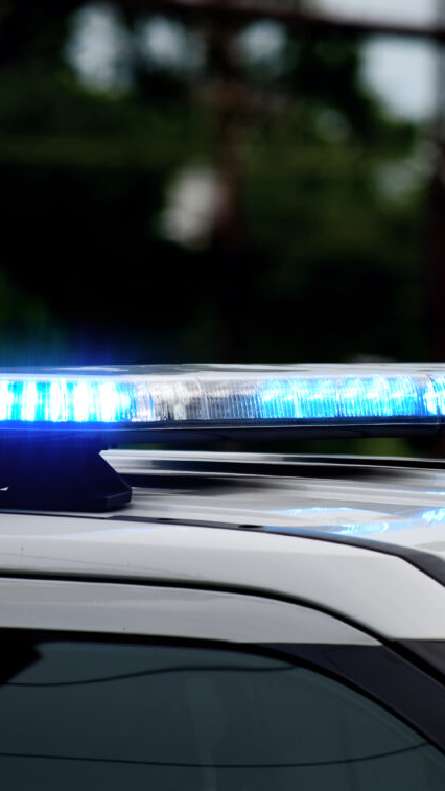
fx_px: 9919
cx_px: 306
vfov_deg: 4.6
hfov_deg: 2.6
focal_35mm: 473
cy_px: 395
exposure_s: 1/200
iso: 100
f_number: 5.6
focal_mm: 200
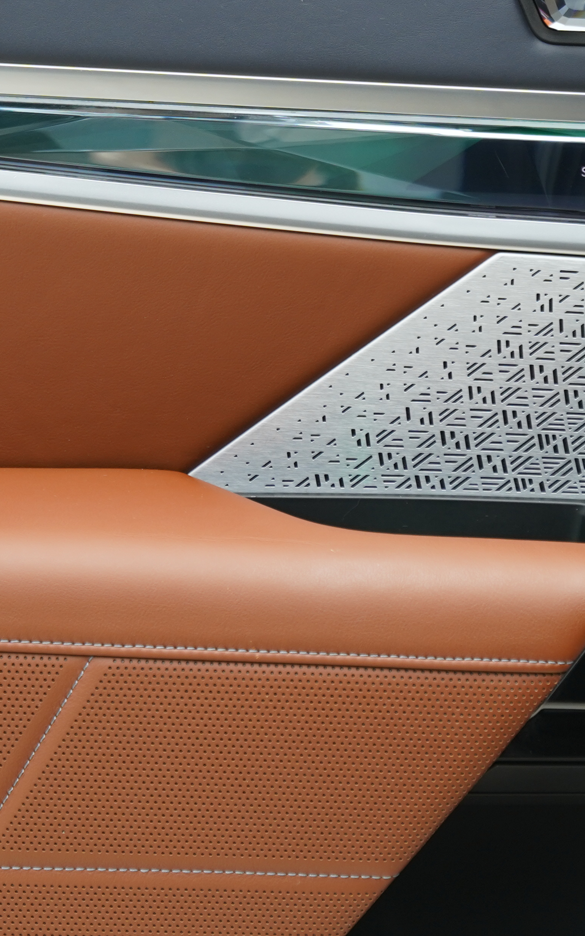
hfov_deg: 15.0
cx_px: 426
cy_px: 540
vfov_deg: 23.8
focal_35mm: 87
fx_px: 2219
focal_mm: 35
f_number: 4
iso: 640
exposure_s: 1/160
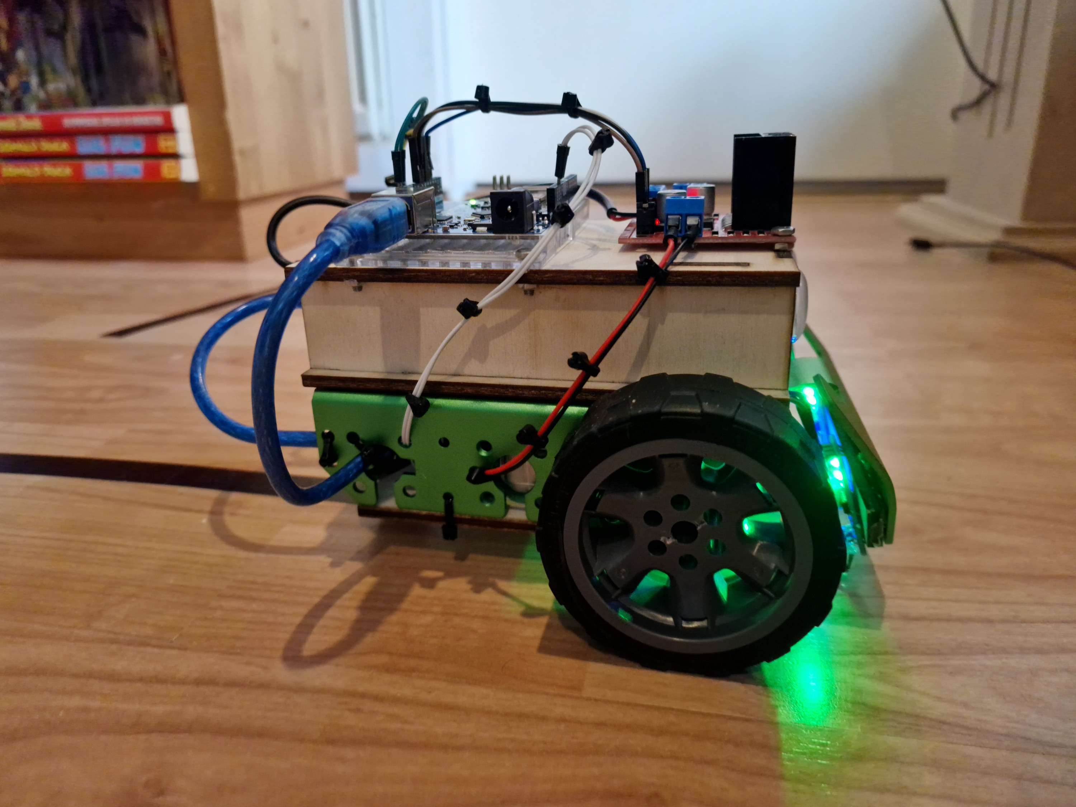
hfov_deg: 73.9
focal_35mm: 23
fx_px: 715
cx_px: 538
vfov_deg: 58.9
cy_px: 404
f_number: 1.8
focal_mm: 6.4
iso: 400
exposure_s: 1/50
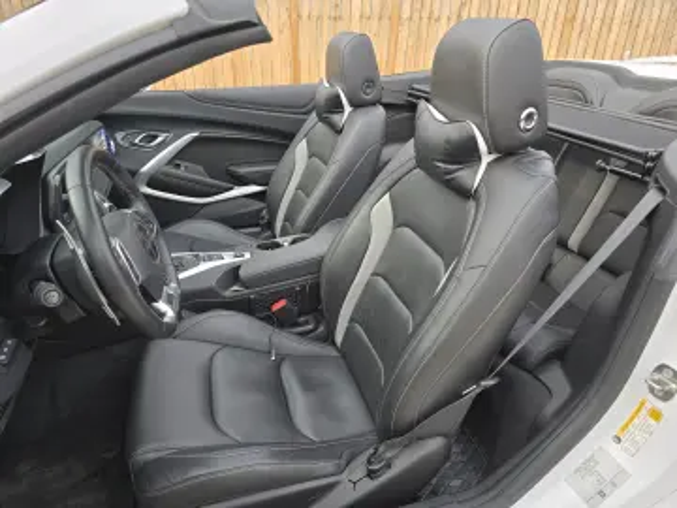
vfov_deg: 58.9
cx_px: 338
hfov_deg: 73.9
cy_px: 254
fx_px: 450
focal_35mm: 23
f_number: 1.7
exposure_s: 1/180
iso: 20
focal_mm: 6.3
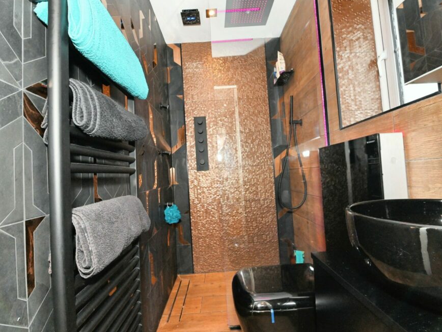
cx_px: 212
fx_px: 217
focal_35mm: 17
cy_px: 164
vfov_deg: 74.7
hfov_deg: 91.0
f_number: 10
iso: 6400
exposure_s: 1/60
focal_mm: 15
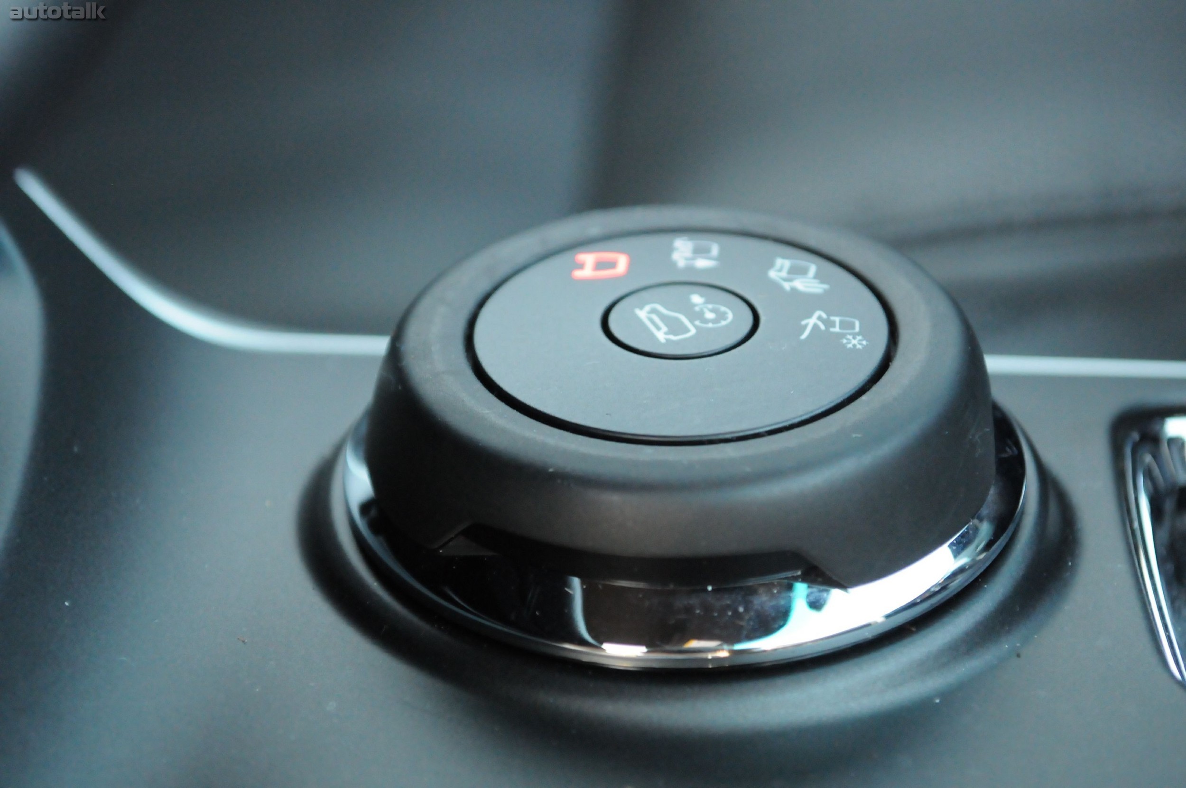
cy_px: 394
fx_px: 2715
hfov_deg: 24.6
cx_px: 593
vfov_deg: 16.5
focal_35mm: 82
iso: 2500
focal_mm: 55
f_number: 5.6
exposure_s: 1/100
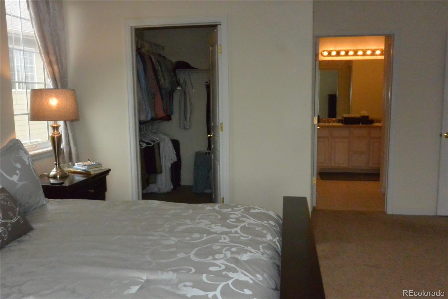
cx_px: 224
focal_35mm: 33
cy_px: 150
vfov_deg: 40.0
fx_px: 411
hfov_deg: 57.2
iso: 2500
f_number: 3.8
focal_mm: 12.5
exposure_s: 1/60
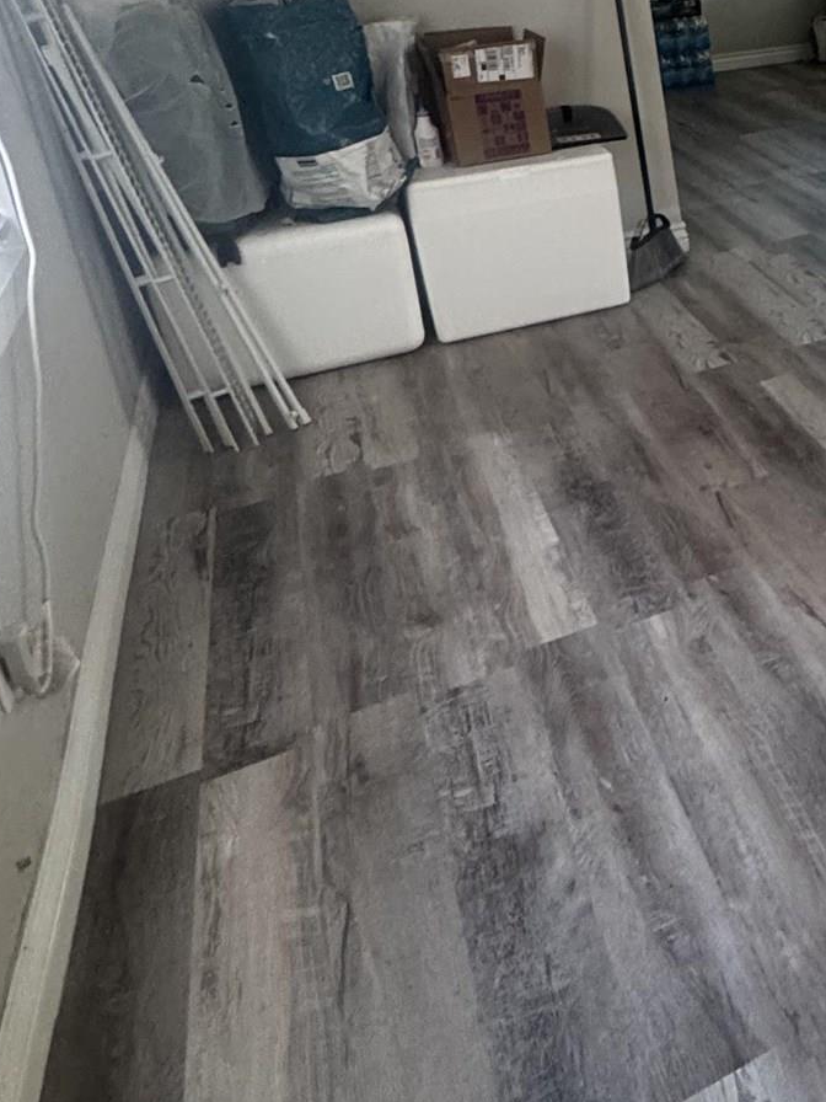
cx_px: 1004
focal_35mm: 36
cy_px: 229
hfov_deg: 32.4
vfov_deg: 48.6
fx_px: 1145
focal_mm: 2.22
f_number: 2.2
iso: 500
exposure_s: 1/60
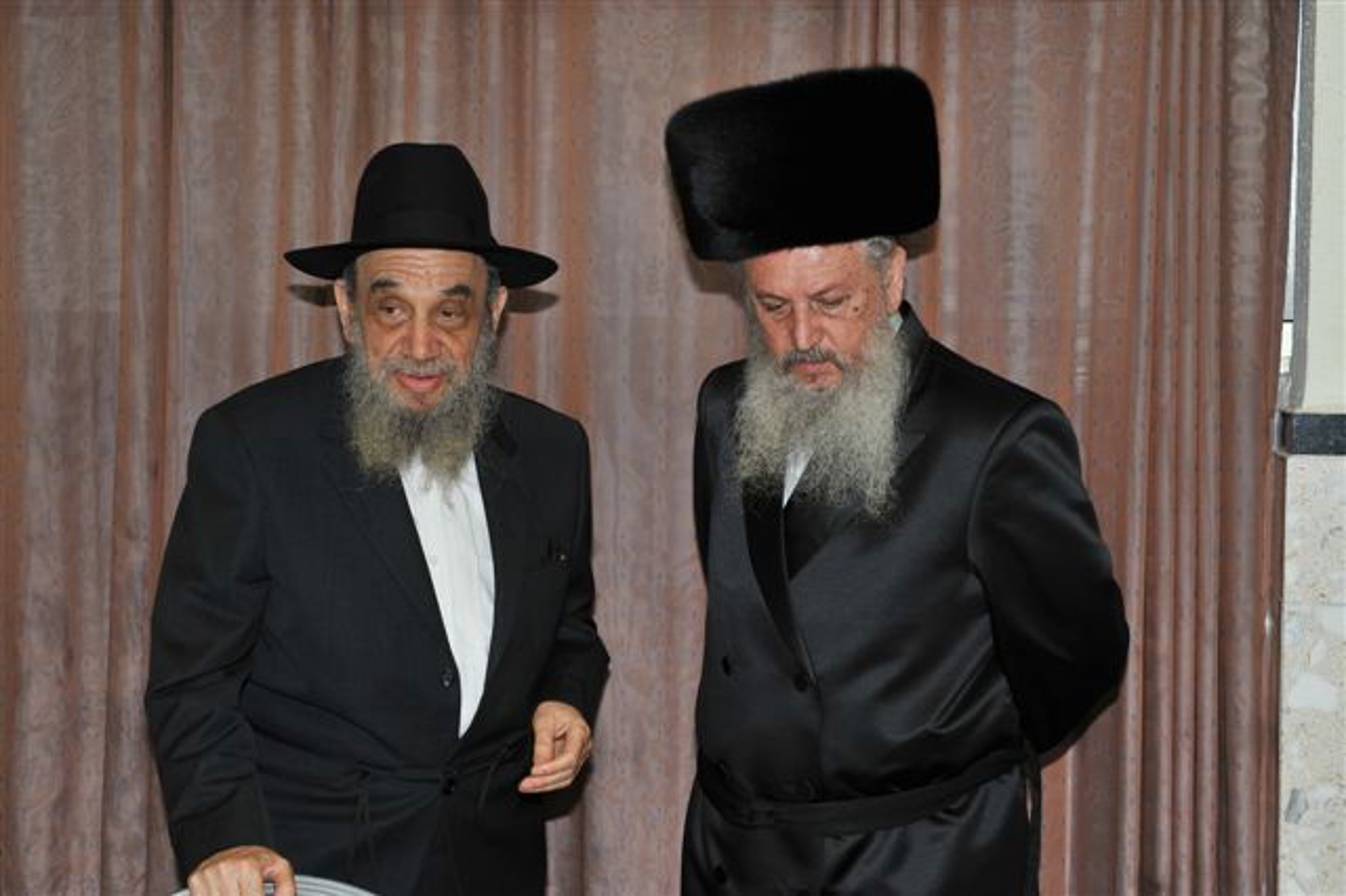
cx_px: 673
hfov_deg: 33.4
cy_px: 448
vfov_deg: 22.6
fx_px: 2242
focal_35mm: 60
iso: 200
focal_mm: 60
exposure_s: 1/60
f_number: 8
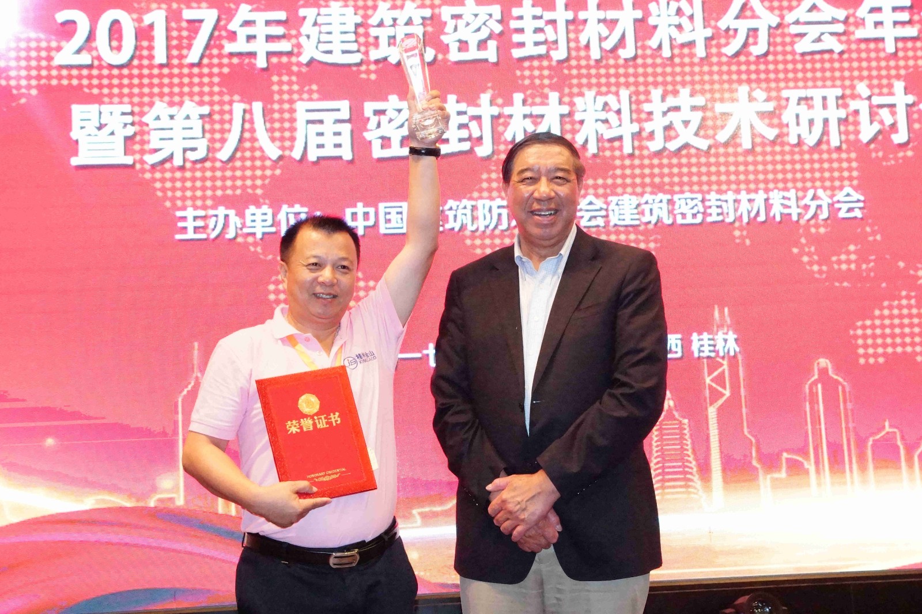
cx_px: 461
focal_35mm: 52
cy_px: 307
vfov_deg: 25.7
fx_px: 1344
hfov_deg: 37.9
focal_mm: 35
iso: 6400
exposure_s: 1/160
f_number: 7.1
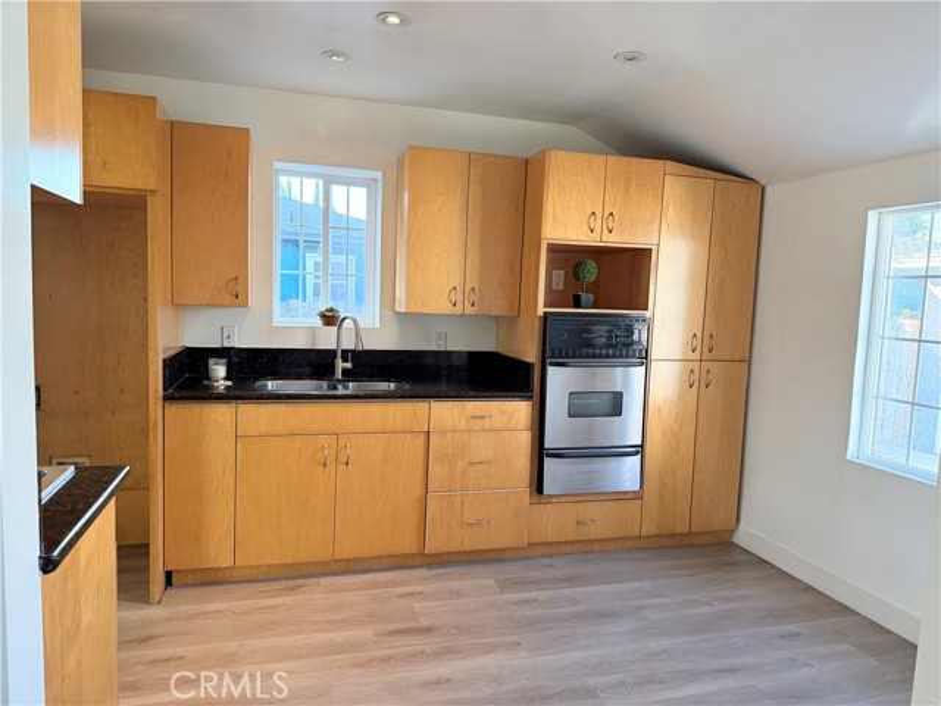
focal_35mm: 24
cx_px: 470
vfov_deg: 56.8
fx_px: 652
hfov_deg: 71.6
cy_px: 353
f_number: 1.78
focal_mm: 6.76
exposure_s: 1/175
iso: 200
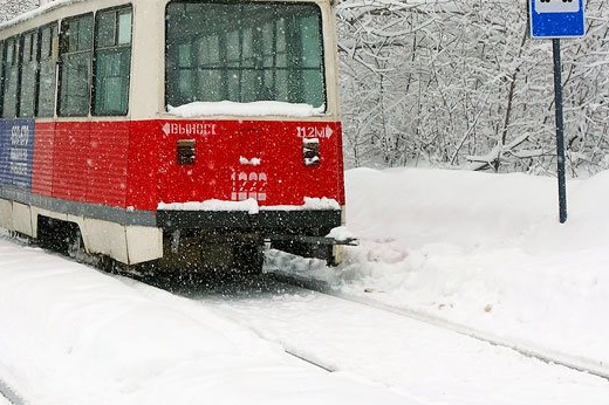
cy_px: -18
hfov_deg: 20.9
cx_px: 157
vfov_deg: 13.8
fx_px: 1640
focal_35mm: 97
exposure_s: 1/500
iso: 125
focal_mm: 15.64
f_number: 4.5
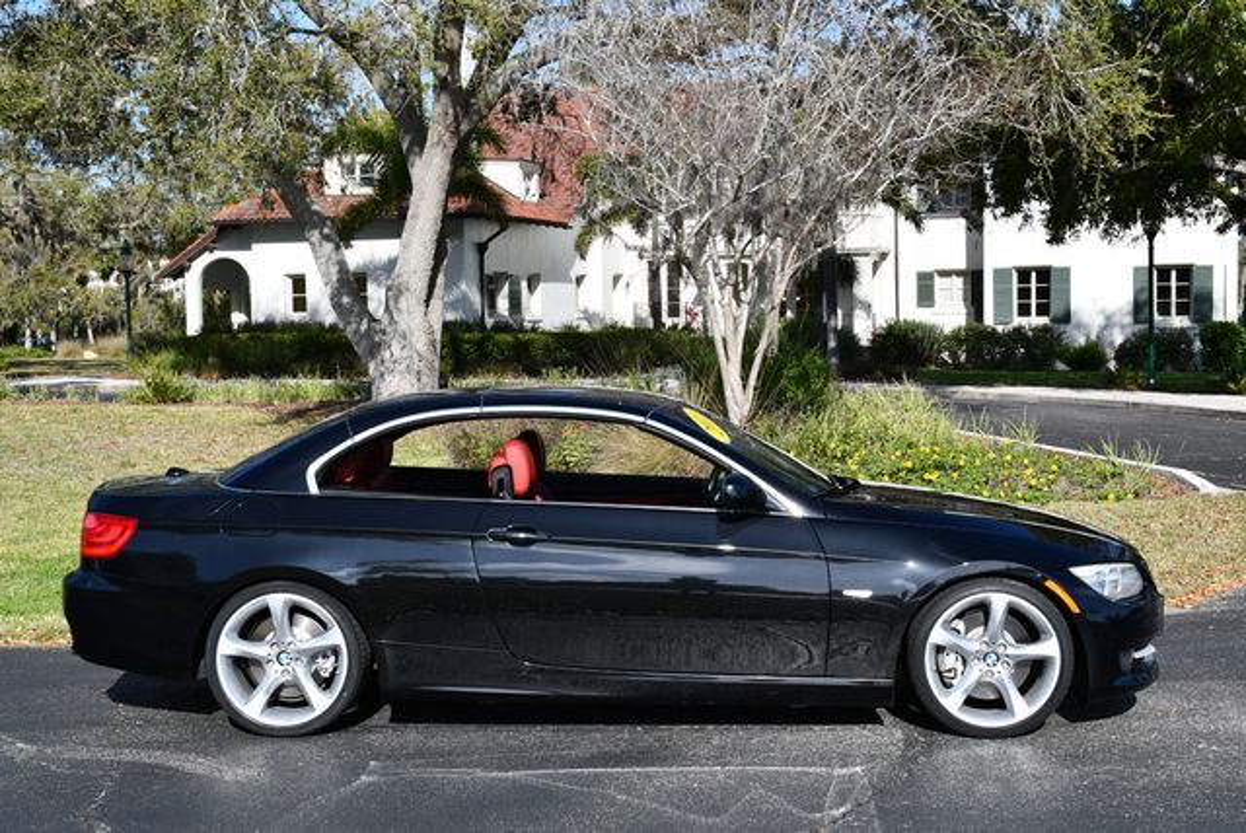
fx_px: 1940
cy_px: 416
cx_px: 623
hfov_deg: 35.6
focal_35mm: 56
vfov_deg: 24.2
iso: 100
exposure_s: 1/250
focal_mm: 28
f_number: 8
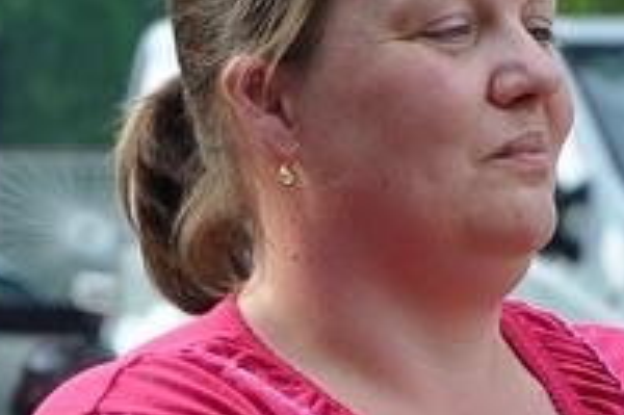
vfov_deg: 3.1
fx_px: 7724
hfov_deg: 4.6
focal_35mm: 446
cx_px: 730
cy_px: 426
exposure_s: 1/500
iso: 640
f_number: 5.6
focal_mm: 70
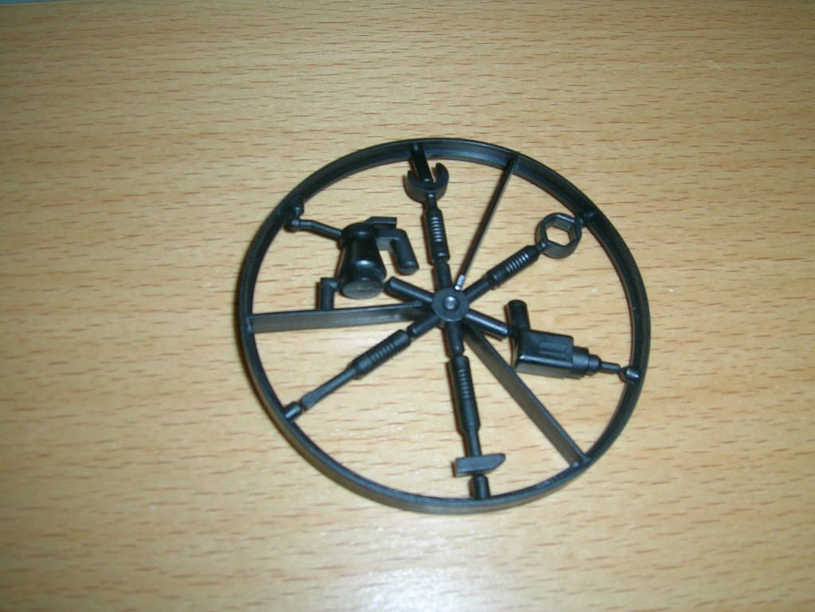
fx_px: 824
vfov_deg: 40.7
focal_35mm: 35
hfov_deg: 52.6
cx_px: 408
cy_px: 306
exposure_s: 1/60.1
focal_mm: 5.4
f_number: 4.8
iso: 50
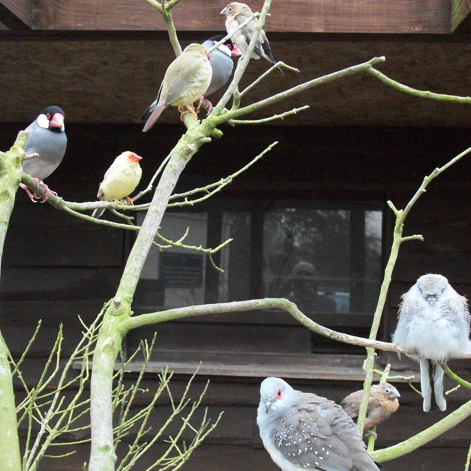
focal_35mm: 60
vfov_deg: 28.5
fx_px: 924
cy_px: 280
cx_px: 233
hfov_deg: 28.6
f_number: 3.6
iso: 547
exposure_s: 1/500
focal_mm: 8.8
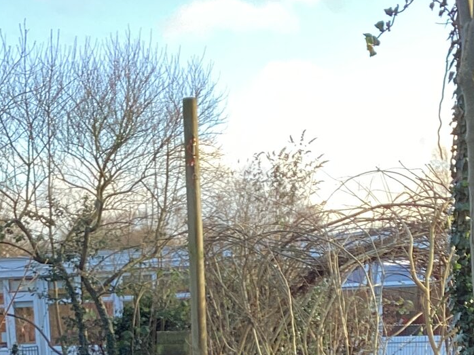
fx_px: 1246
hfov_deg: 21.5
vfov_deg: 15.2
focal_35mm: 91
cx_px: 181
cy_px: 504
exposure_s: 1/100
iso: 40
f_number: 2.4
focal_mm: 3.3
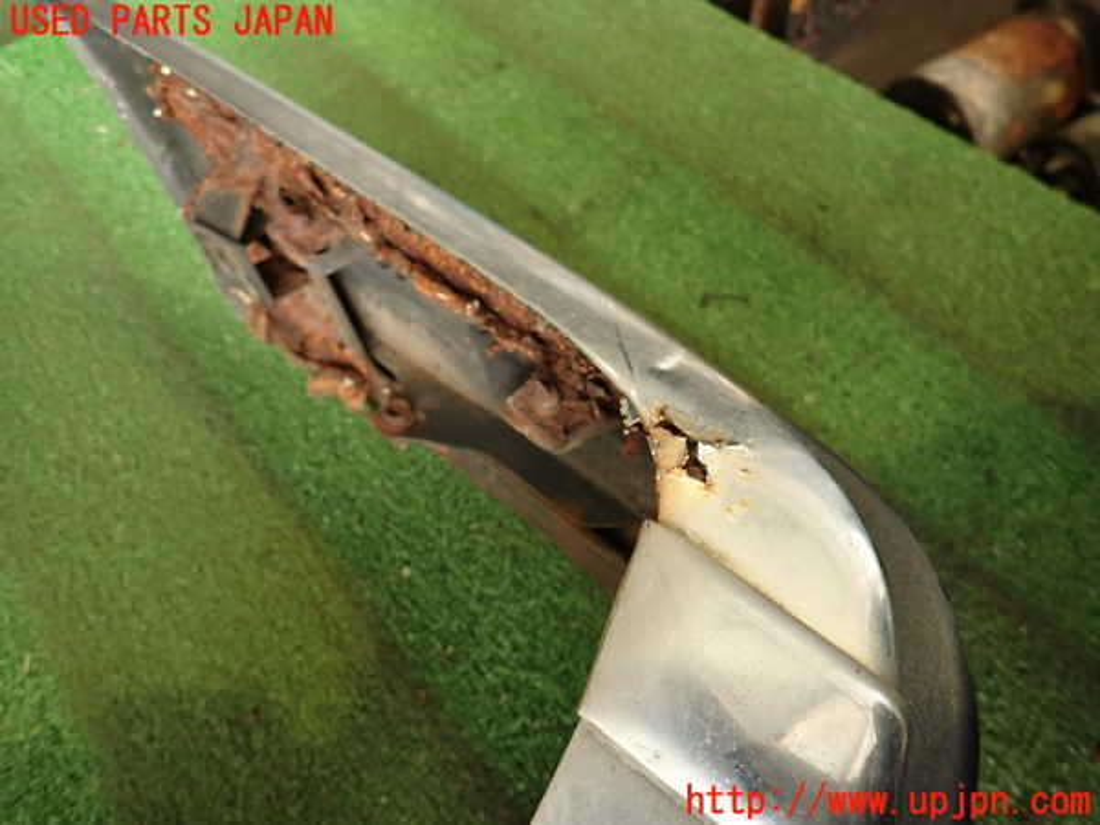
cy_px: 412
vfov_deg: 54.9
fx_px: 794
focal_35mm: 25
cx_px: 550
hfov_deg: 69.4
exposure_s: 1/40
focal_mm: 4.5
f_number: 2
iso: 200
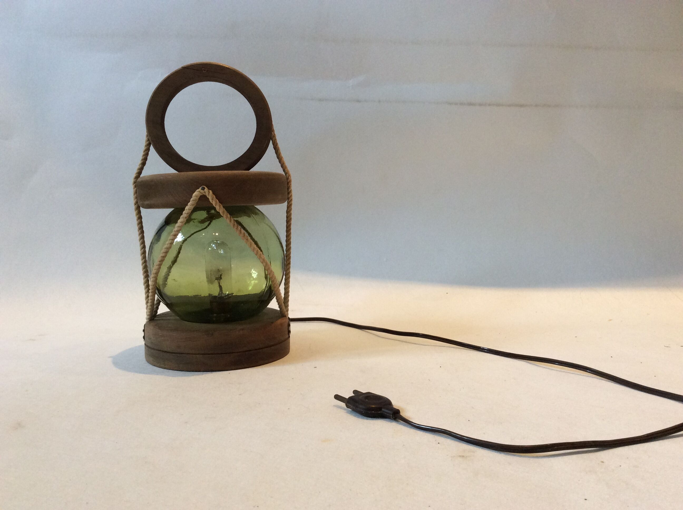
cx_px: 342
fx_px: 630
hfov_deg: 56.9
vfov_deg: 44.1
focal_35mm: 32
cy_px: 255
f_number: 2.4
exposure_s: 1/25
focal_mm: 3.3
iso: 100
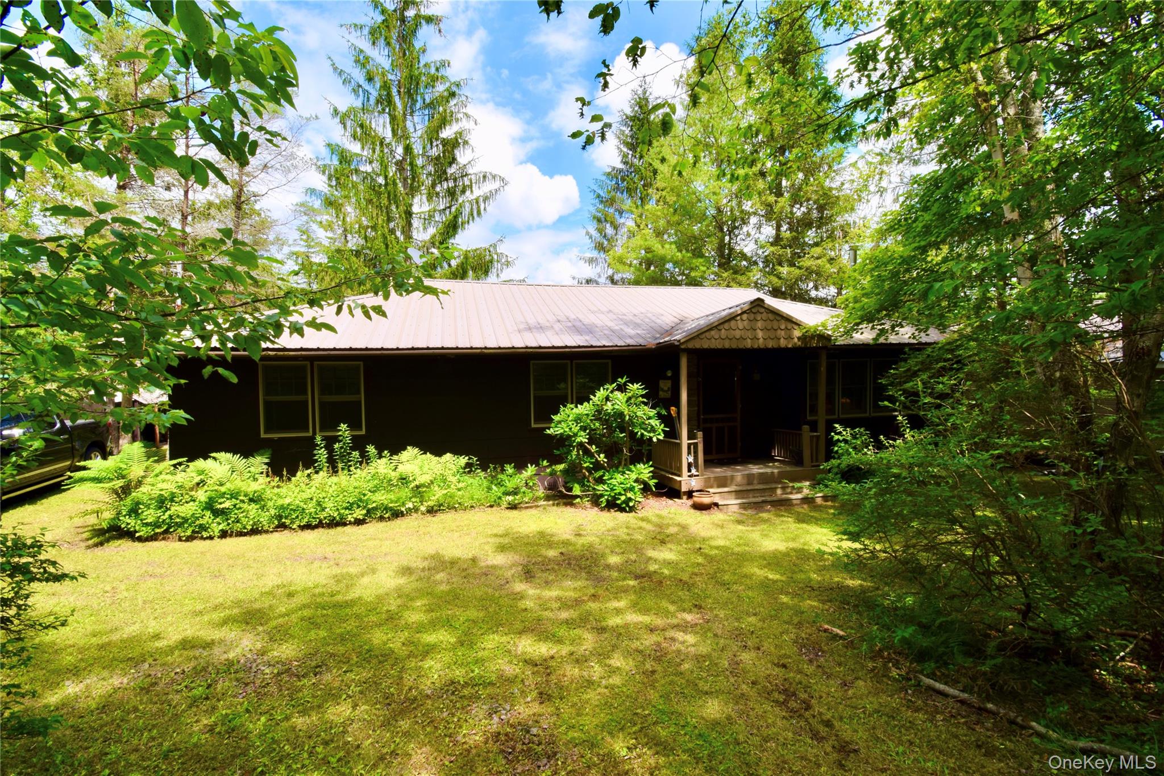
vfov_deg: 77.3
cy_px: 388
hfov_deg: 100.4
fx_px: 485
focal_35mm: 15
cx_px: 582
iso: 100
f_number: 18
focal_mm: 10
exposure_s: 1/30
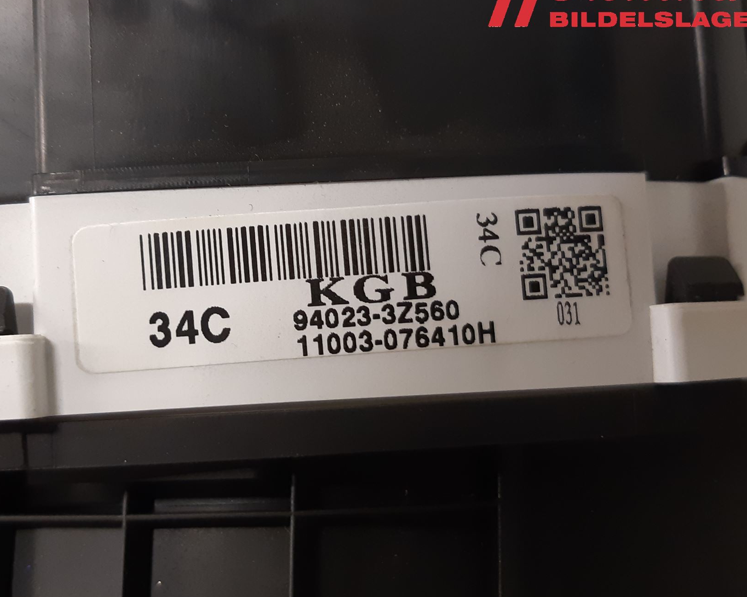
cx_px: 299
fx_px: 707
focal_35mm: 32
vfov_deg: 45.8
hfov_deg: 55.3
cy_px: 302
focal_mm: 3.93
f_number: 1.7
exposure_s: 1/50
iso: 160
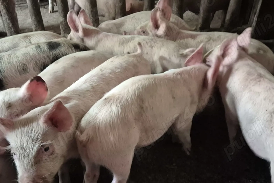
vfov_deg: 38.1
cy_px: 132
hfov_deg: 55.8
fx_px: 259
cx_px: 128
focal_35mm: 34
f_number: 1.8
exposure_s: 1/50
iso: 1600
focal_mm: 5.4
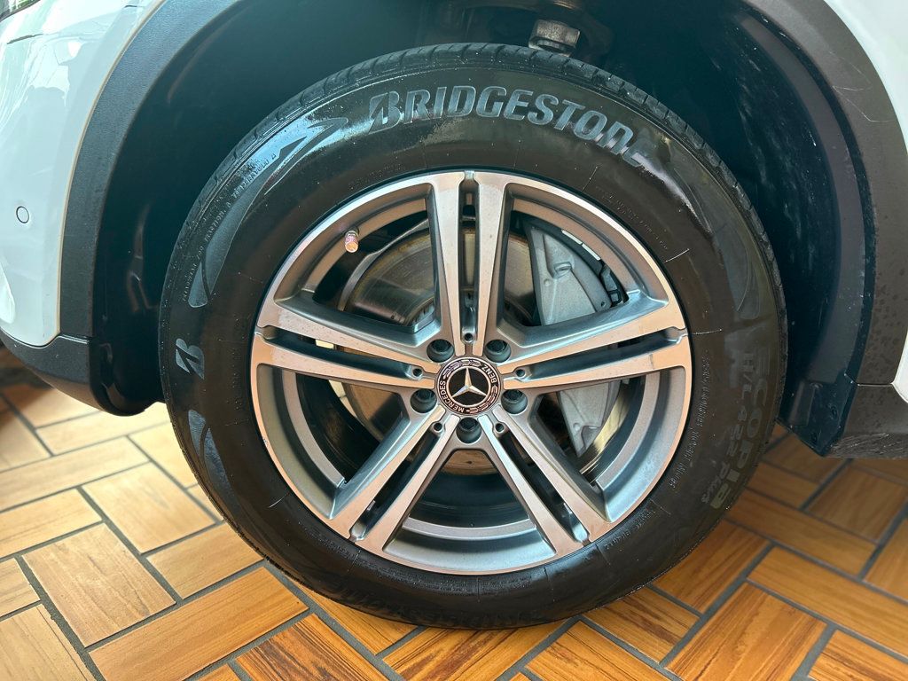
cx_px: 454
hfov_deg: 67.3
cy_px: 340
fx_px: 682
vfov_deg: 53.1
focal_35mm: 26
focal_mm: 5.7
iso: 125
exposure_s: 1/120
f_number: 1.5
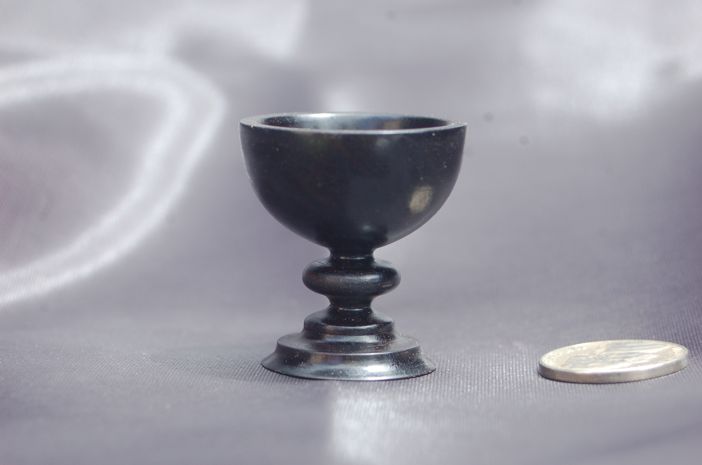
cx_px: 351
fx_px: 2336
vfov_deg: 11.4
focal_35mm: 120
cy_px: 232
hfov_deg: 17.1
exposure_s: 1/125
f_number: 8
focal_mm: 80
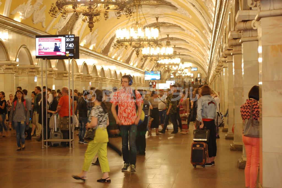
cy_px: 94
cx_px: 141
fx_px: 646
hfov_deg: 24.6
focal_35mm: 82
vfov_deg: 16.5
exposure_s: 1/15
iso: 400
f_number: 4
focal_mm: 55
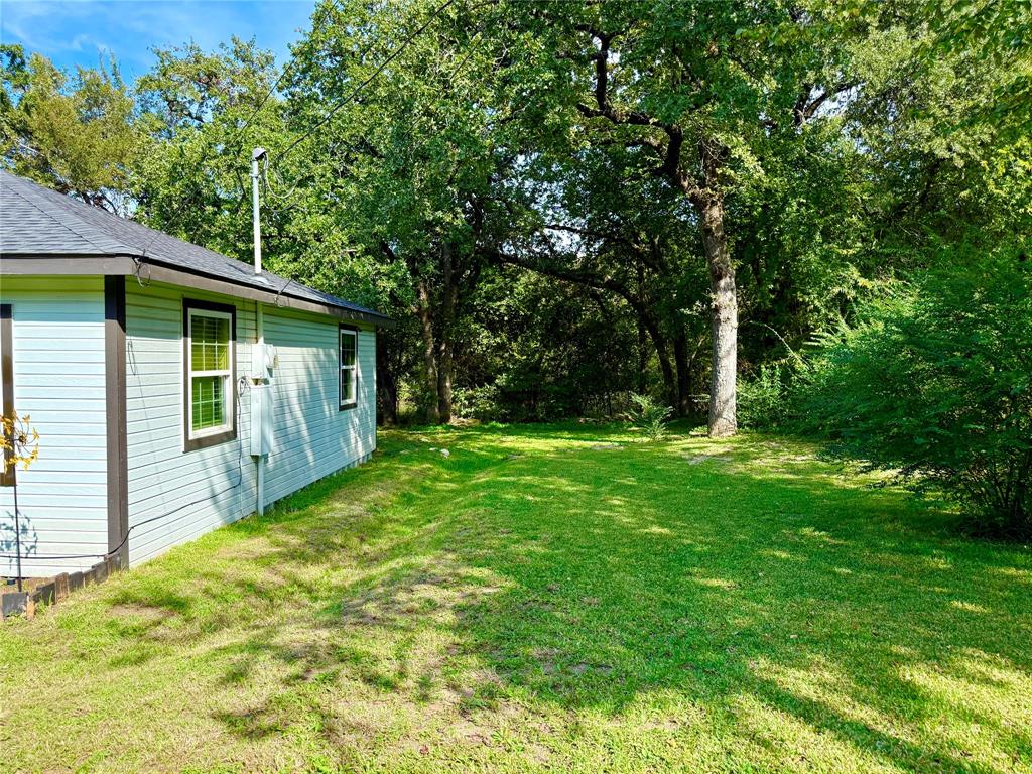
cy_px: 387
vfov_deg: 56.8
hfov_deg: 71.6
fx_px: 716
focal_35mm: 24
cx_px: 516
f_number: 1.78
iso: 100
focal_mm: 6.76
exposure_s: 1/1727
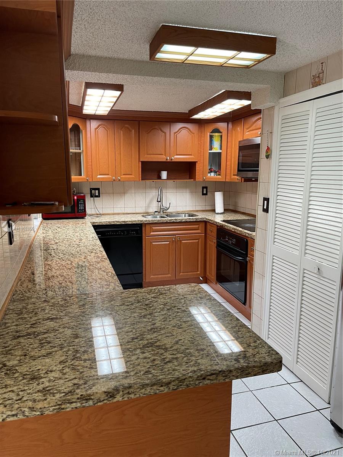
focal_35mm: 26
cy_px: 228
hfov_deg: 53.1
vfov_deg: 67.3
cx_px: 172
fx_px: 344
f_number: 1.6
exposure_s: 1/60
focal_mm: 5.1
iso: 160
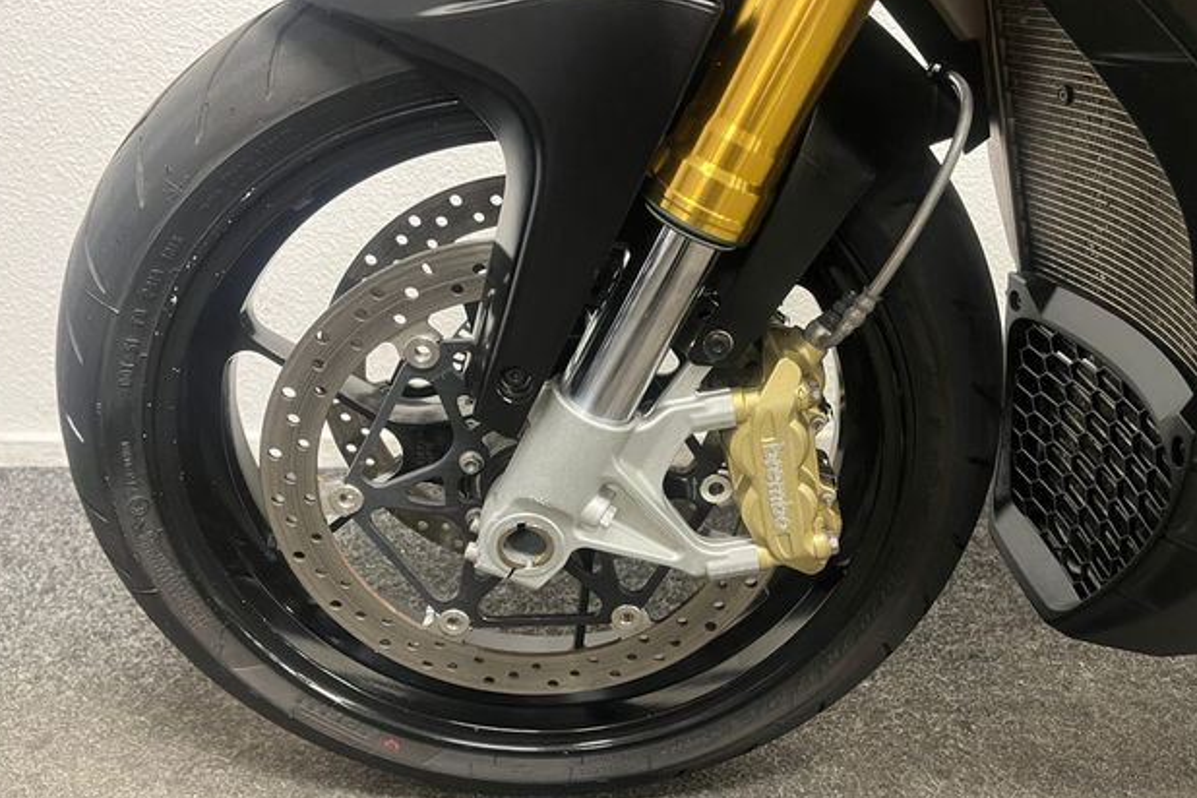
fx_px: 931
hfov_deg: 65.5
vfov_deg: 46.3
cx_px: 597
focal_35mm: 28
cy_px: 351
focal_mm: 5.1
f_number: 1.6
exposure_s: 1/33
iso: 500
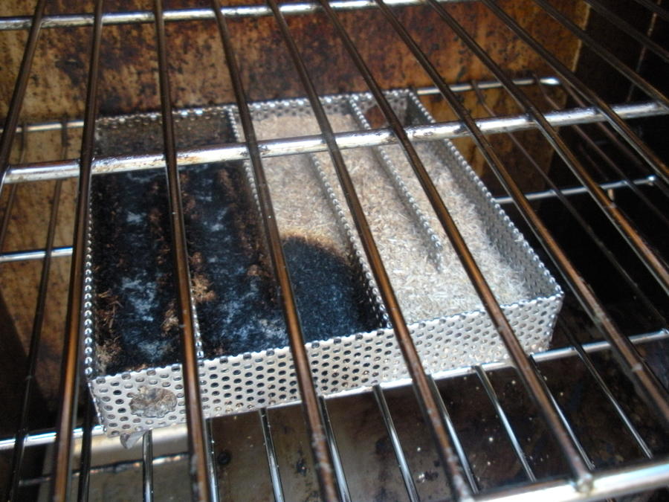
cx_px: 334
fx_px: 696
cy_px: 251
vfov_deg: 39.7
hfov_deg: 51.4
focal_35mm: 36
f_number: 3.5
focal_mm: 6.3
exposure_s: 1/21
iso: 400
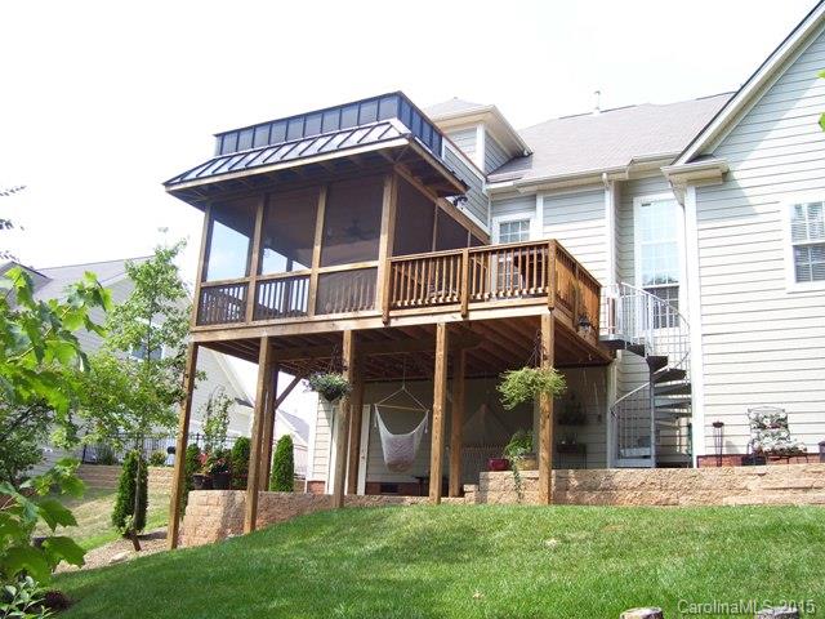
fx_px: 810
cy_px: 310
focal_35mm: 34
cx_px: 412
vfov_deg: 41.8
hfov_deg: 54.0
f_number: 2.7
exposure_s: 1/500
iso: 80
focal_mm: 5.6
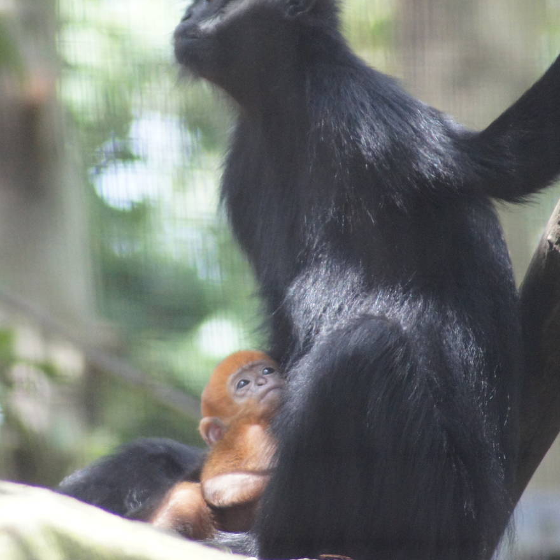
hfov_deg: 2.5
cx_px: 254
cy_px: 257
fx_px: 12739
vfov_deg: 2.5
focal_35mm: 696
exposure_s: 1/250
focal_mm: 300
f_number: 5.6
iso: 1600
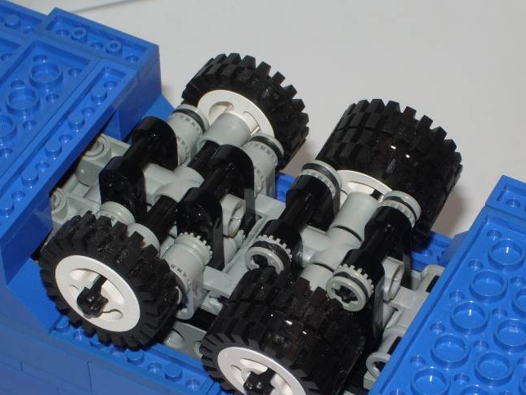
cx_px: 266
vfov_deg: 11.1
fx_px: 2021
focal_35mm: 133
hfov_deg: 14.8
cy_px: 224
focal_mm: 17.4
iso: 50
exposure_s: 1/60
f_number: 7.7
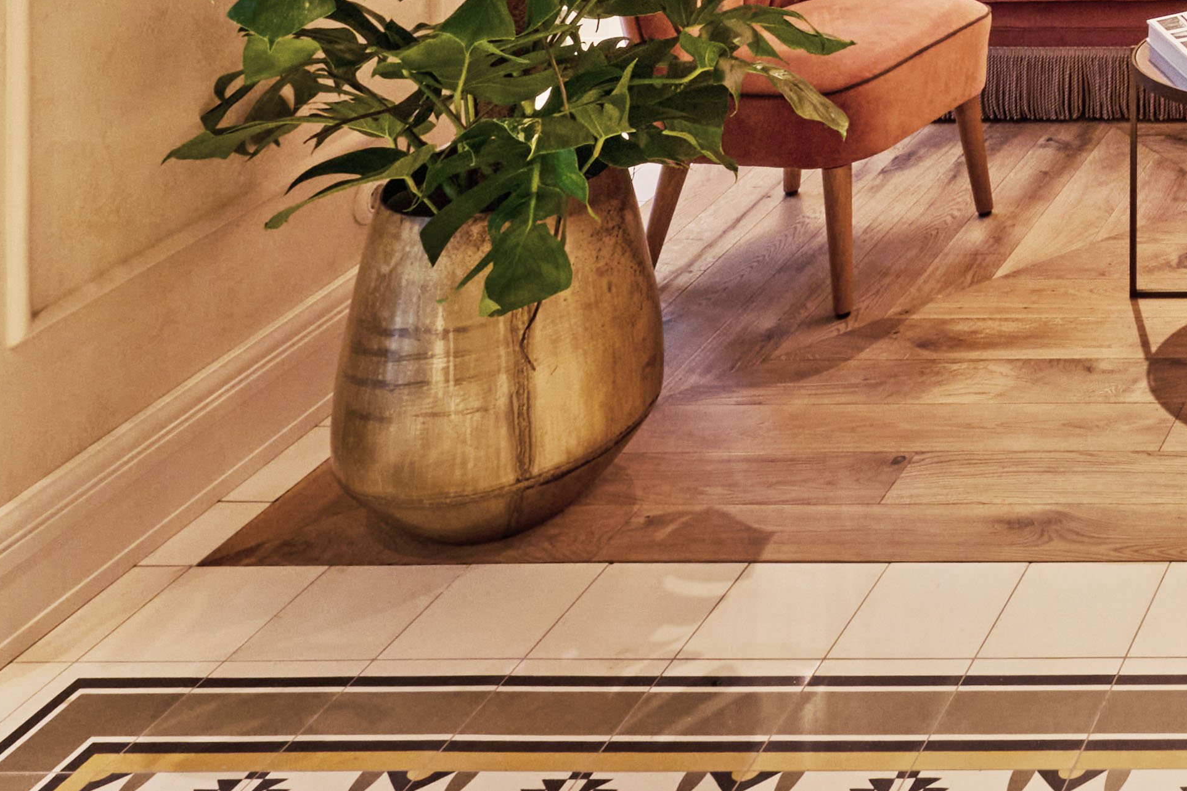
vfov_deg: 17.8
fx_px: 1978
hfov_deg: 25.4
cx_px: 1768
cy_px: -663
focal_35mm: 60
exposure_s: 1/2
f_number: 11
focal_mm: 14
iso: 200
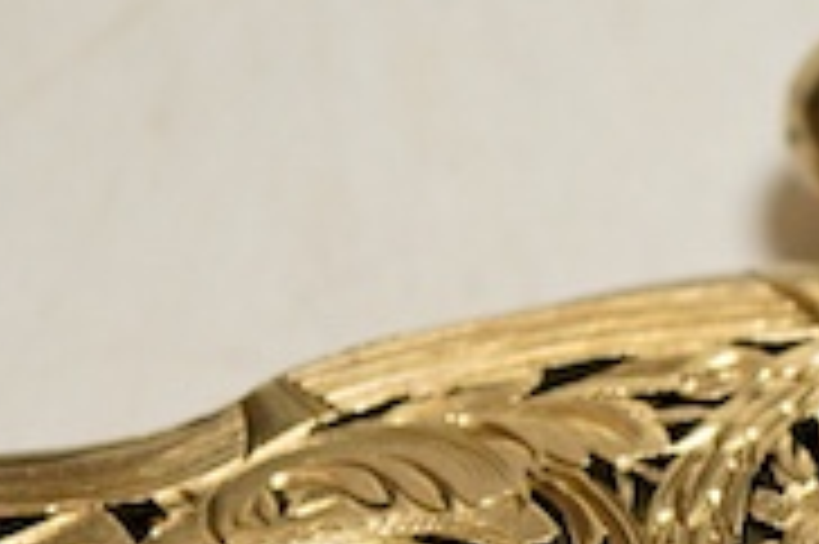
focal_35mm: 223
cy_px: 688
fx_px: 5069
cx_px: 873
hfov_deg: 9.2
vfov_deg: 6.1
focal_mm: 30
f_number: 3.5
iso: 1250
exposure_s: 1/125
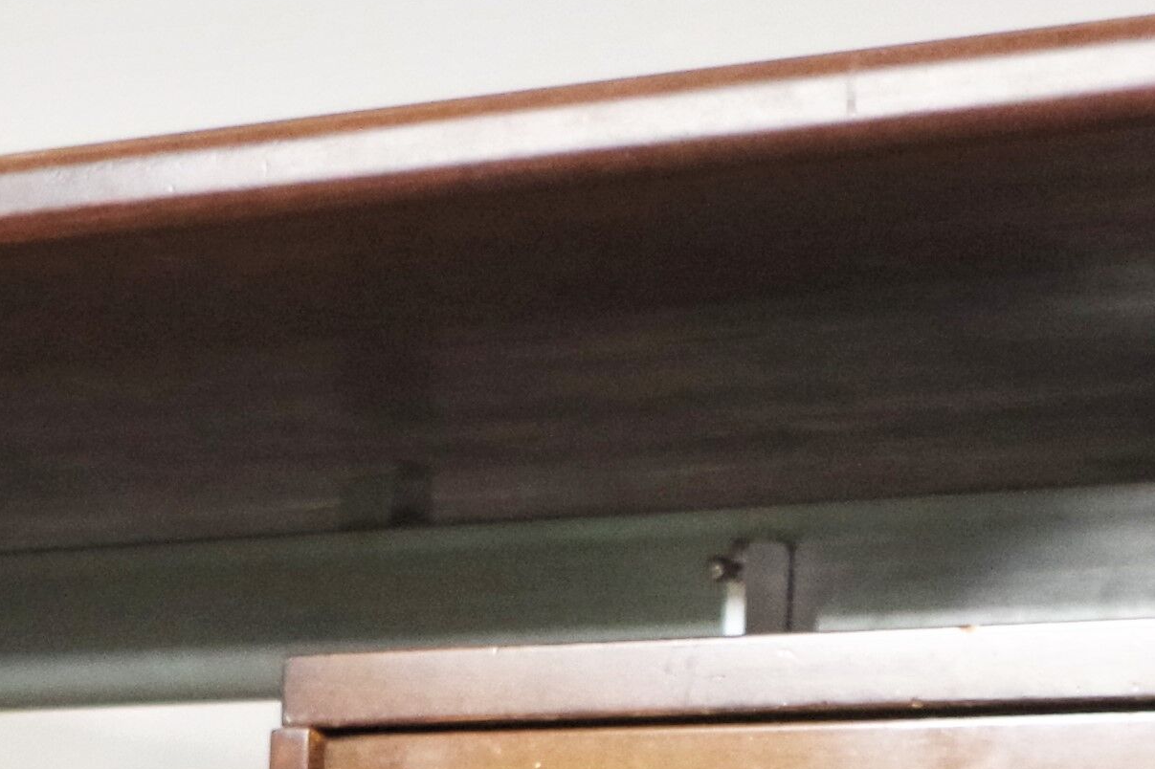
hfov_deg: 11.5
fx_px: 5741
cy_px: 1263
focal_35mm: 179
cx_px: 739
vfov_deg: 7.5
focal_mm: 24.38
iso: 1600
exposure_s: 1/60
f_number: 4
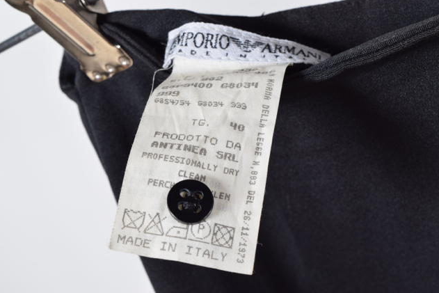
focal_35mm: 73
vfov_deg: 18.7
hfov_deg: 27.7
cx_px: 221
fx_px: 890
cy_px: 146
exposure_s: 1/125
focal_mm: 48
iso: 400
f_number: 14
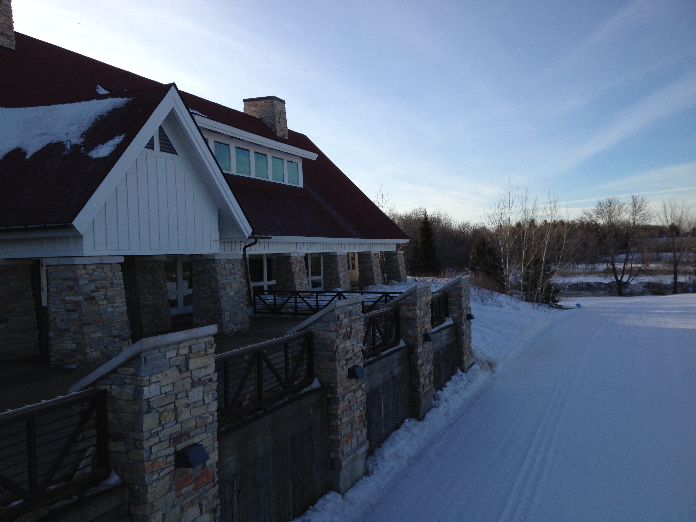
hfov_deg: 52.6
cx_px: 348
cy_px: 261
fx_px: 704
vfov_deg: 40.7
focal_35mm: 35
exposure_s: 1/1255
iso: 50
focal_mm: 4.28
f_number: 2.4
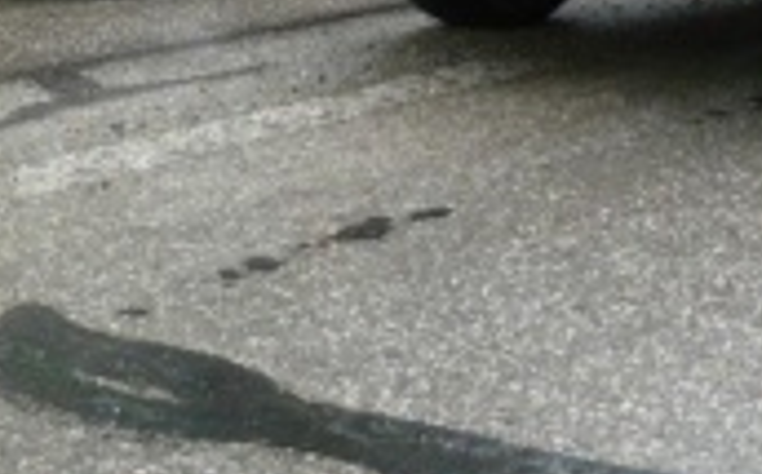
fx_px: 2240
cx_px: 518
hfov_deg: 19.2
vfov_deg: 11.4
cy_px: -330
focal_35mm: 108
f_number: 2.8
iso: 100
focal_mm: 5.8
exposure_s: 1/200
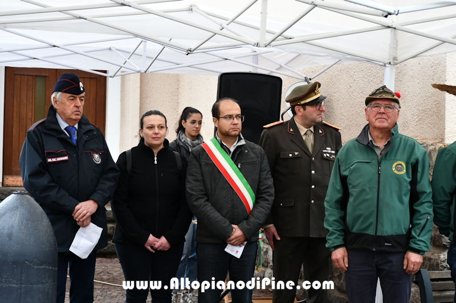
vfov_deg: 20.3
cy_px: 152
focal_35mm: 67
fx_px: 848
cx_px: 228
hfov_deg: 30.1
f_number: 4.5
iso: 800
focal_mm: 45
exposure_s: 1/160
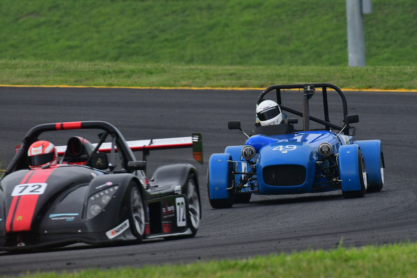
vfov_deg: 1.8
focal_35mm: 750
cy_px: 139
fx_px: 8690
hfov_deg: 2.7
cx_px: 208
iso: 1250
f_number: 11
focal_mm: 500
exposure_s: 1/640
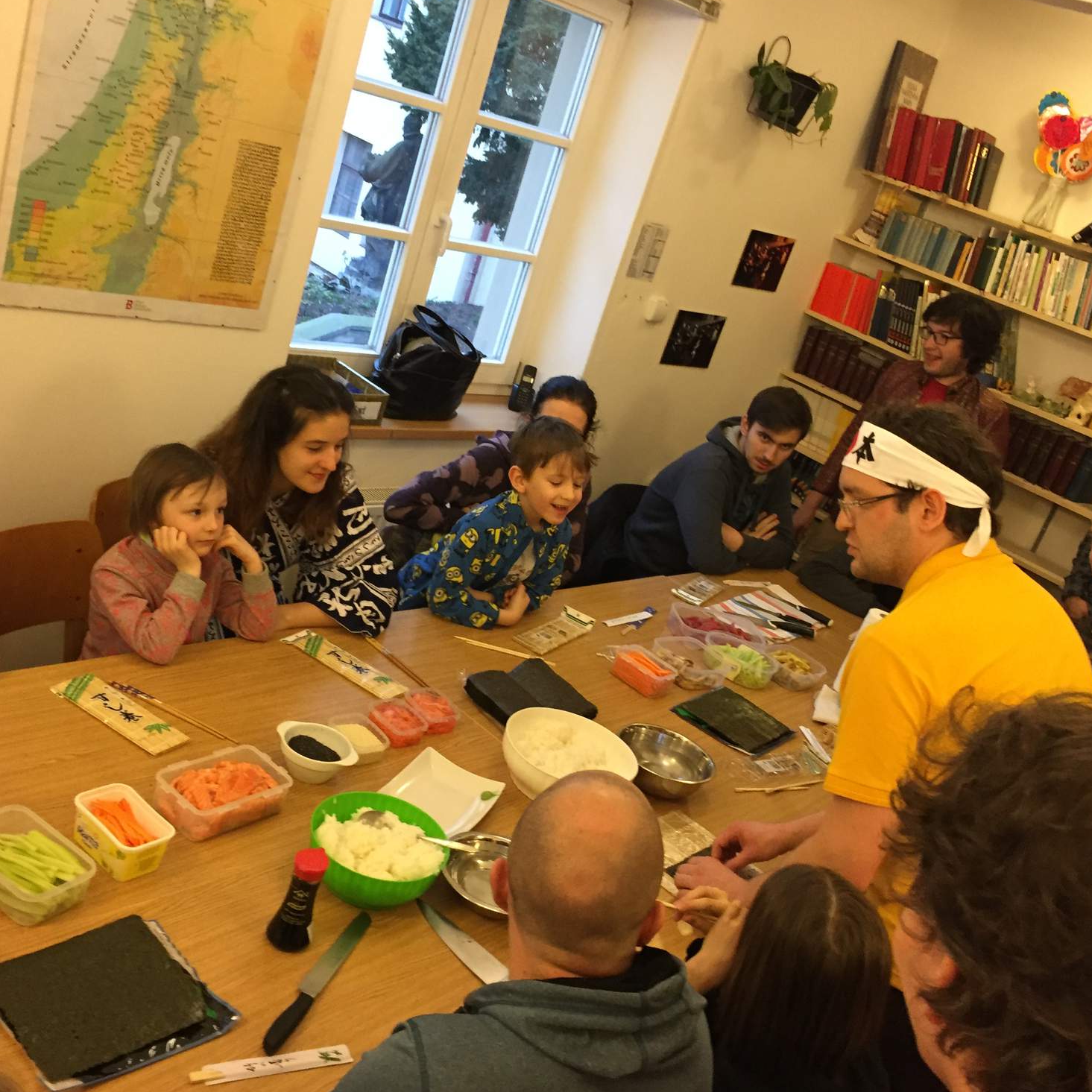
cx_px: 554
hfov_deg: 47.2
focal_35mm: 35
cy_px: 549
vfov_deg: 47.2
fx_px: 1249
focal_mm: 4.15
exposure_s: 1/33
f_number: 2.2
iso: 250
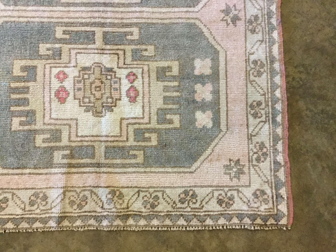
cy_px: 126
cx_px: 168
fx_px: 301
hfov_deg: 58.4
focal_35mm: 31
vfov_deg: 45.4
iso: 200
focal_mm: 3.3
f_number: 2.4
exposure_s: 1/20
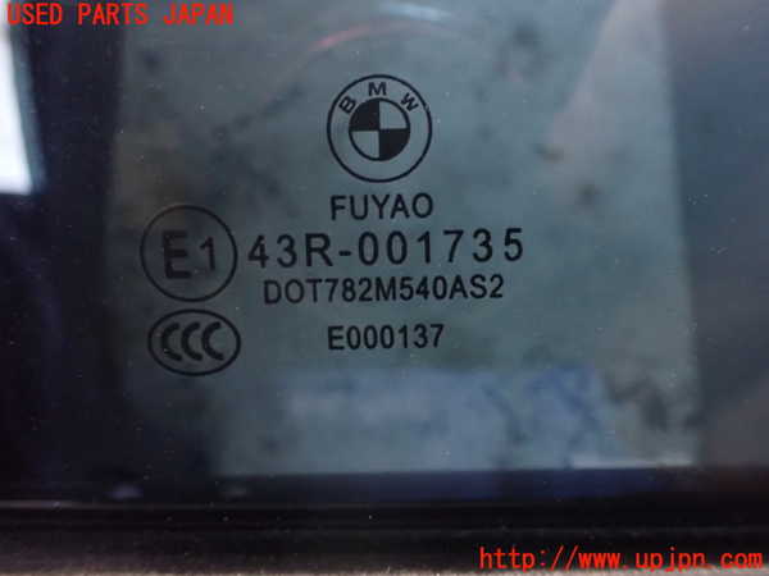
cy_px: 288
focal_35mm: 30
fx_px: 666
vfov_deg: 46.8
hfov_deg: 60.0
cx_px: 384
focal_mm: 5.4
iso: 1250
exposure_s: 1/30
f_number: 2.3
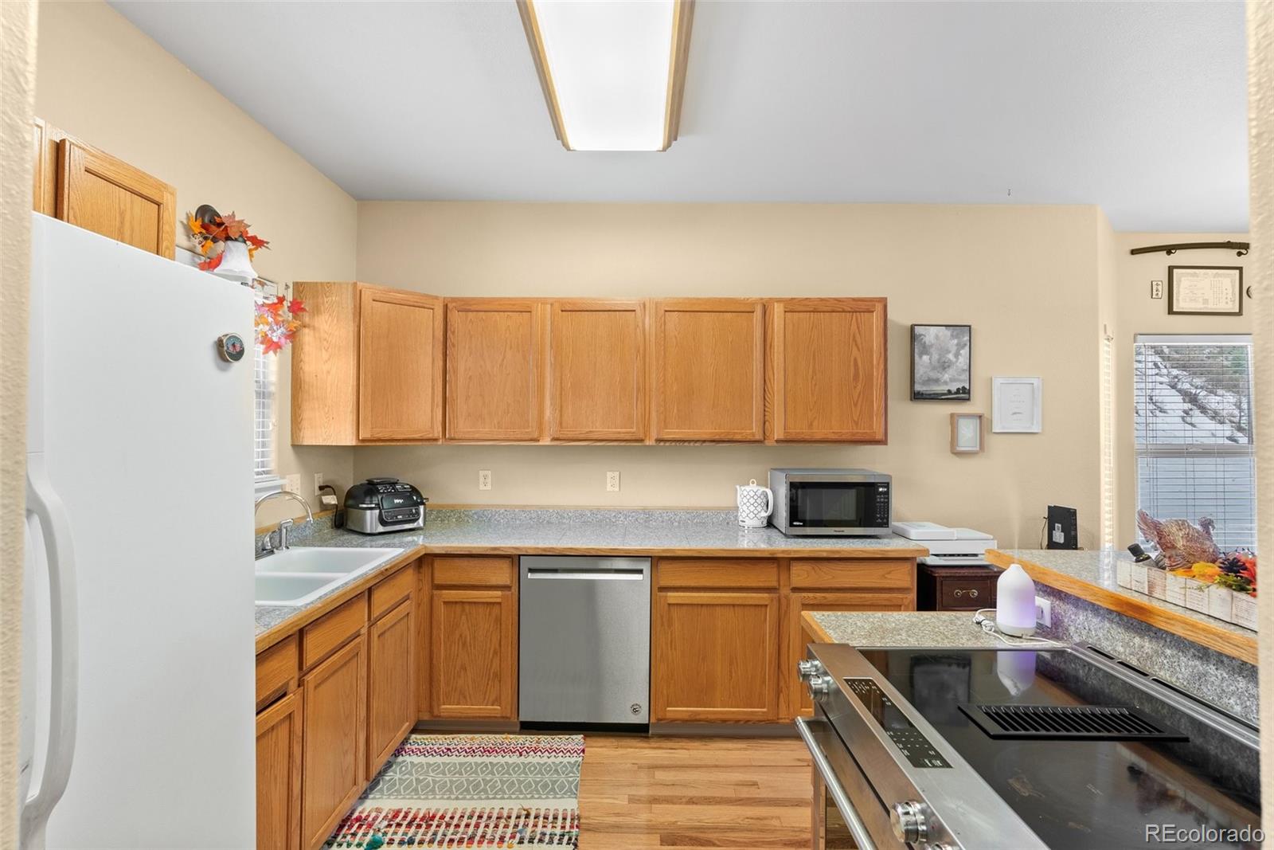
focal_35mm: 17
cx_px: 637
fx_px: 602
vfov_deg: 70.5
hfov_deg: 93.3
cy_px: 425
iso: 500
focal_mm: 17
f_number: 9
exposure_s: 1/1.25
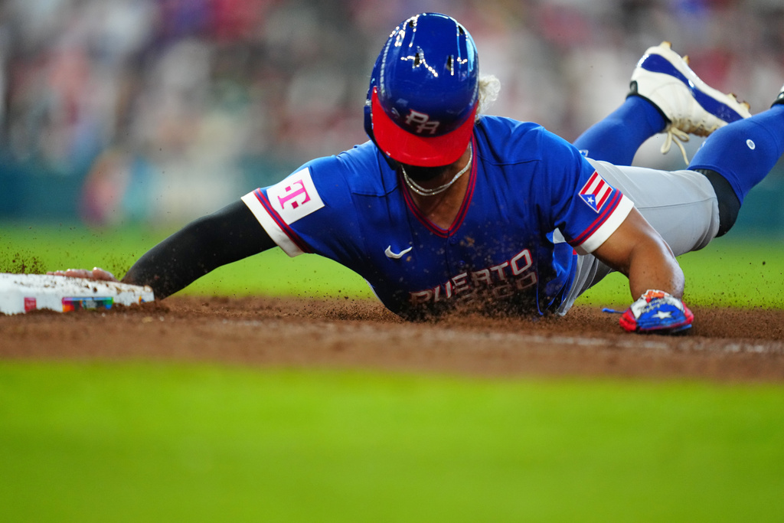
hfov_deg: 5.2
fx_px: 8712
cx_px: 392
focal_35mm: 400
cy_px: 262
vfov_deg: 3.4
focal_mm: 400
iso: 4000
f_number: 2.8
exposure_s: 1/2000
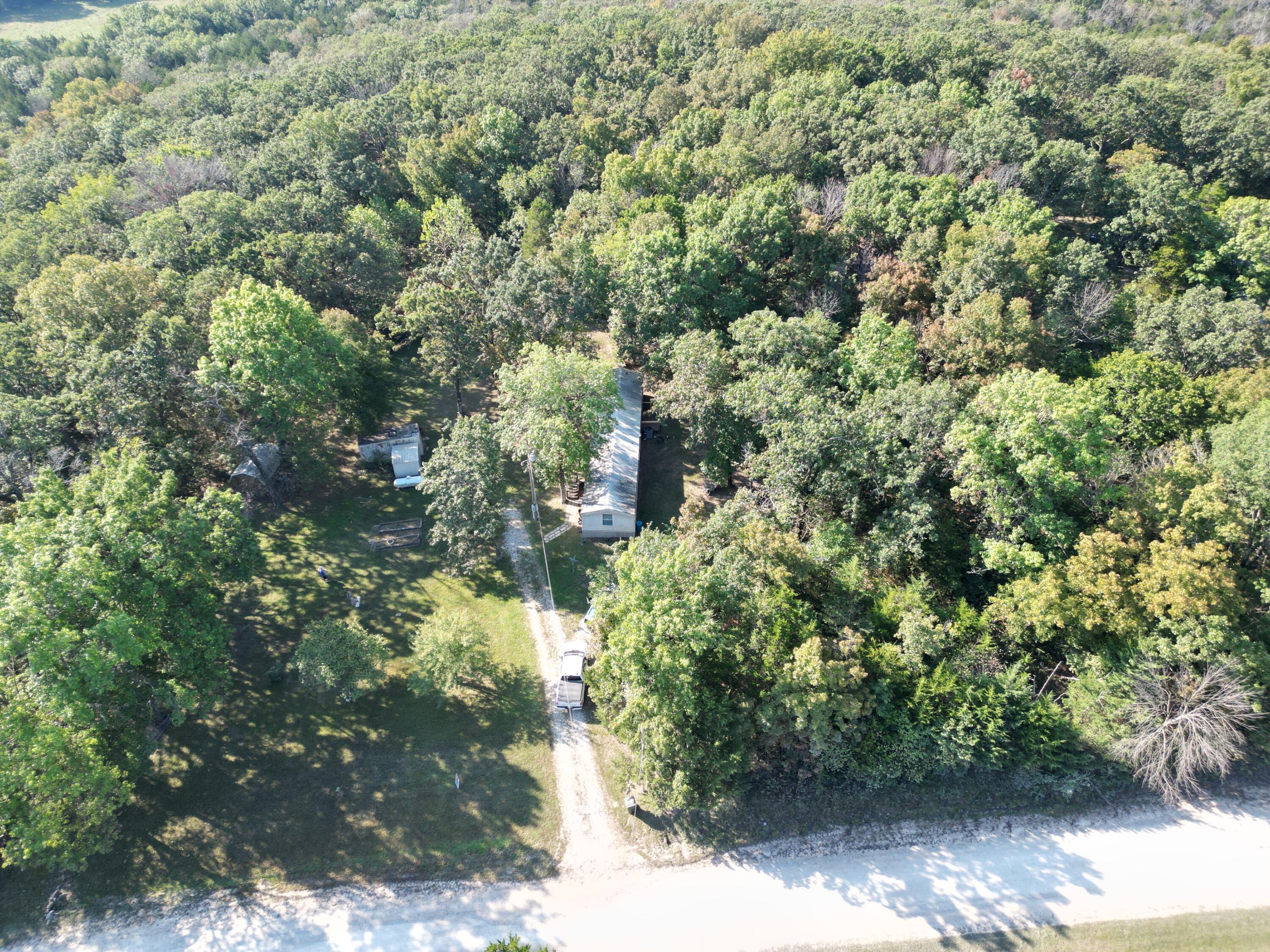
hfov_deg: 71.6
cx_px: 635
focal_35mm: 24
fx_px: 881
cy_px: 476
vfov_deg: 56.8
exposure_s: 1/725
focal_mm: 6.72
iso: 140
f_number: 1.7
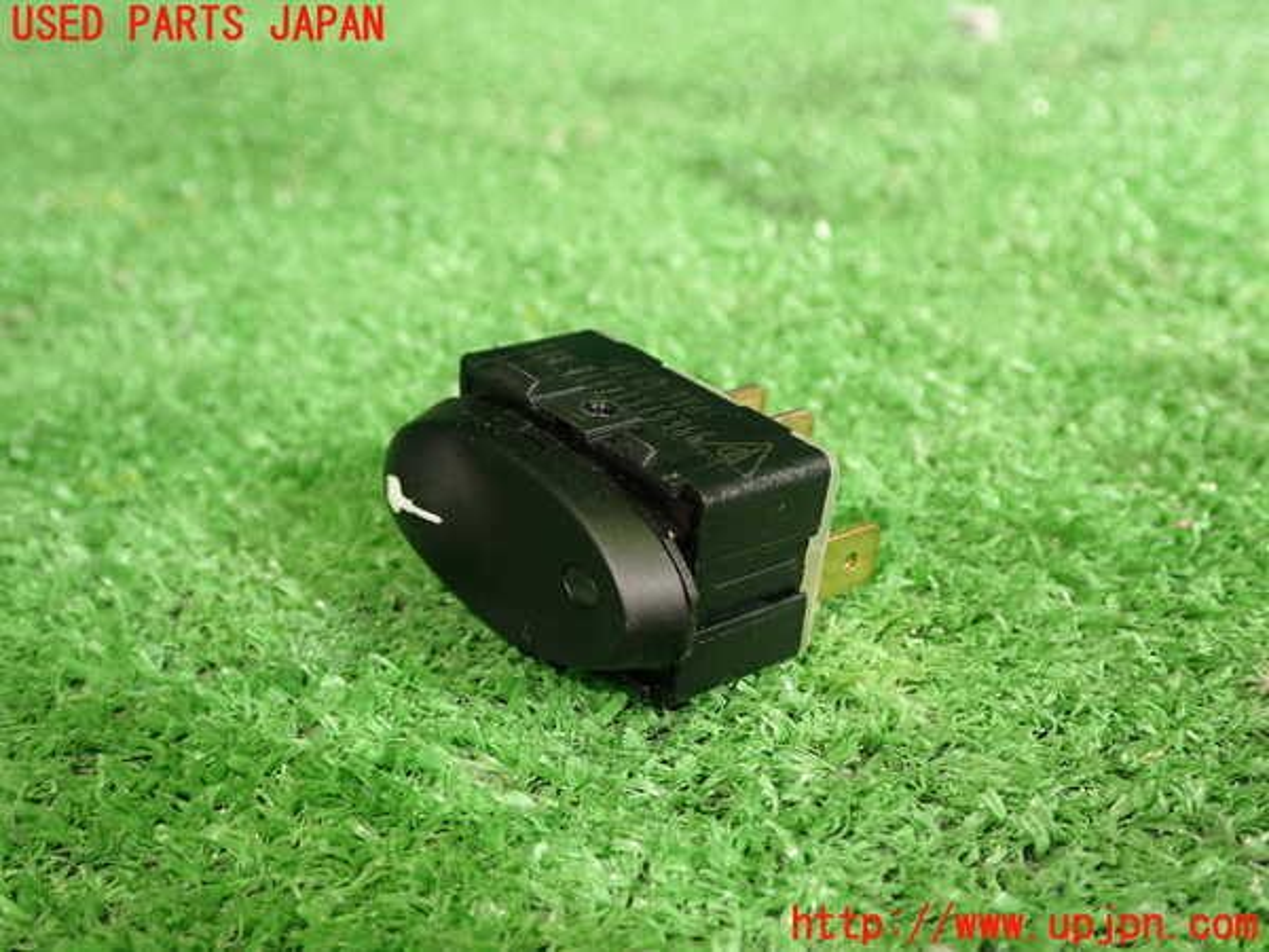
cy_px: 476
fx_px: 1503
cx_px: 634
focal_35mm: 41
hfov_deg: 45.8
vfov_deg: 35.1
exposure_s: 1/40
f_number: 2.8
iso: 320
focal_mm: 7.31
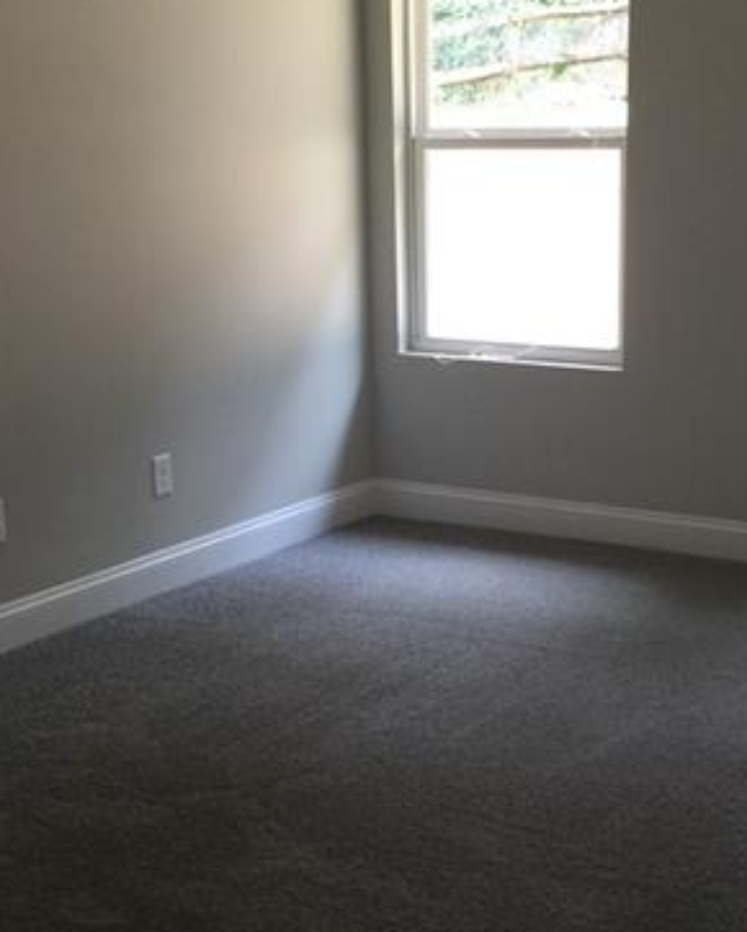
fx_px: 1657
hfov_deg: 25.4
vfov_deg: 31.3
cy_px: 559
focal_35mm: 60
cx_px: 402
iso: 50
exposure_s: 1/30
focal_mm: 4.15
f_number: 2.2
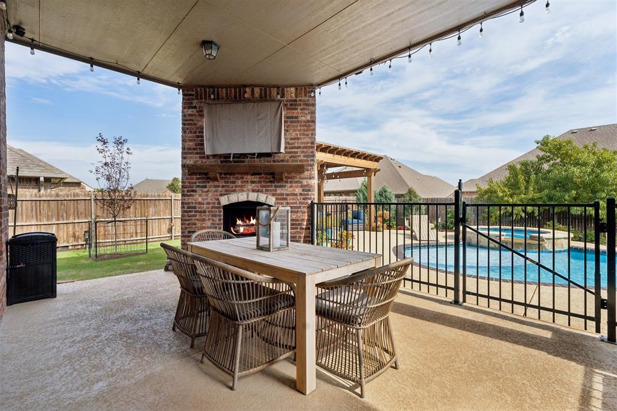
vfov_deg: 73.7
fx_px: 274
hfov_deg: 96.7
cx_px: 308
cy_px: 206
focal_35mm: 16
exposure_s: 1/2000
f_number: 7.1
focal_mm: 16
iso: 200
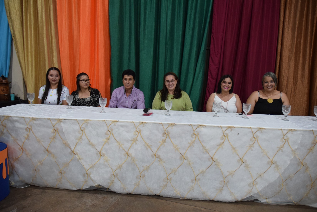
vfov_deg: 48.0
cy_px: 106
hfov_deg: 67.3
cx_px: 158
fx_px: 238
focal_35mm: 27
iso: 1600
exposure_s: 1/60
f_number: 3.5
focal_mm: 18
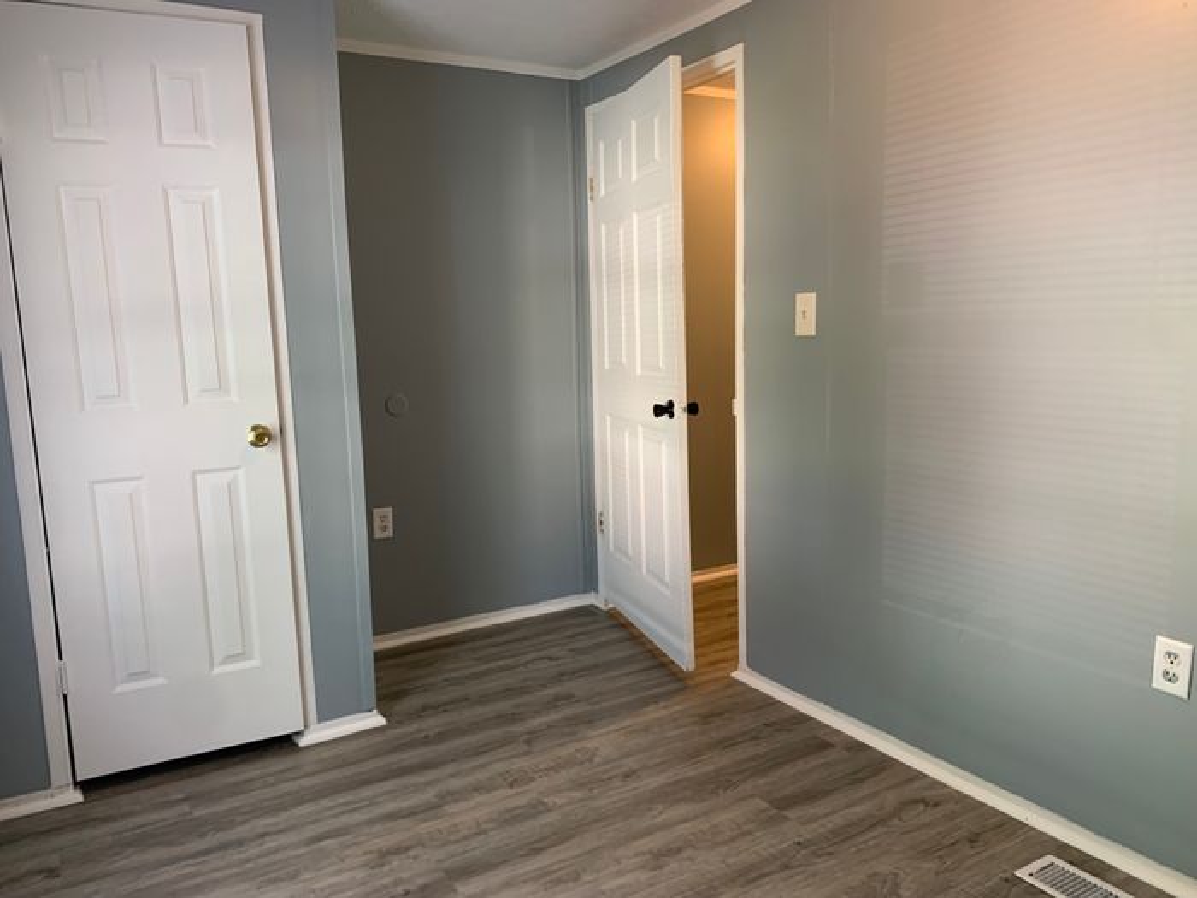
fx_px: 899
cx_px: 598
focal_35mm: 26
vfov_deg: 53.1
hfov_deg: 67.3
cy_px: 449
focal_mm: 4.25
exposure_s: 1/60
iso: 100
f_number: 1.8
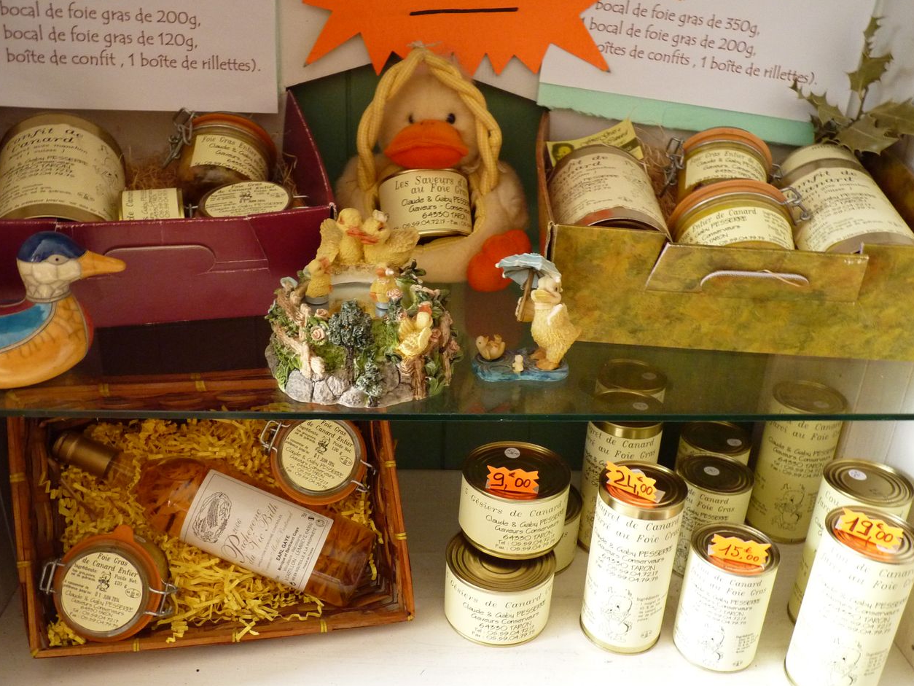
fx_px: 819
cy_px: 353
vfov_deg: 45.5
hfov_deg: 58.3
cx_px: 457
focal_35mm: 31
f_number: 2.8
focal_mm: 4.8
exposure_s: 1/25
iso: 400
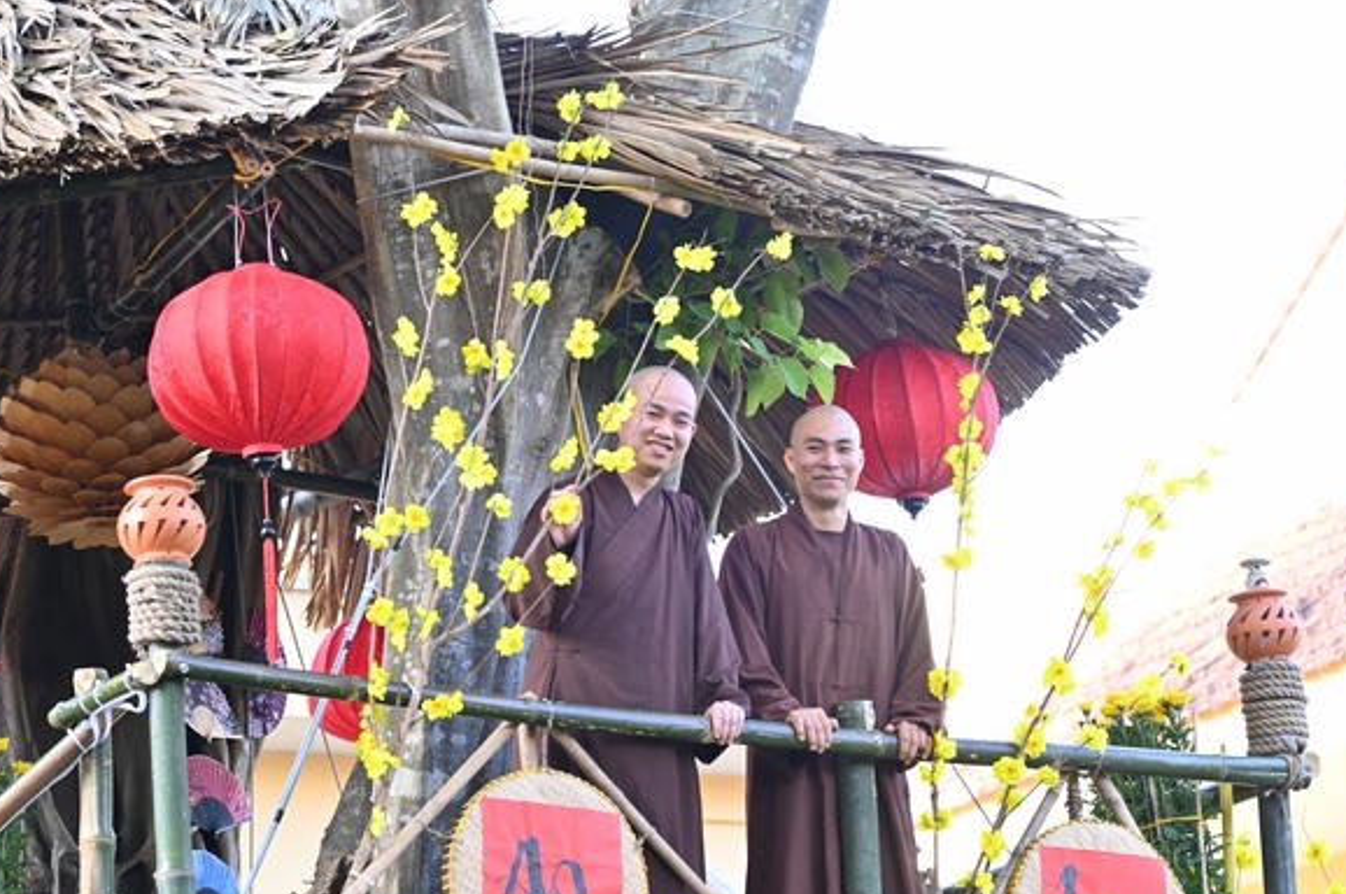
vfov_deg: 10.1
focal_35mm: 135
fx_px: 5042
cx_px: 722
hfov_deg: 15.2
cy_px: 496
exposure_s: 1/40
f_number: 5
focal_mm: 120
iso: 200
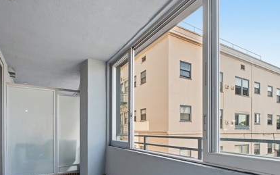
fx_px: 168
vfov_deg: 52.4
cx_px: 131
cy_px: 133
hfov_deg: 79.6
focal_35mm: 22
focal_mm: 14
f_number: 9
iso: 2500
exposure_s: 1/4000
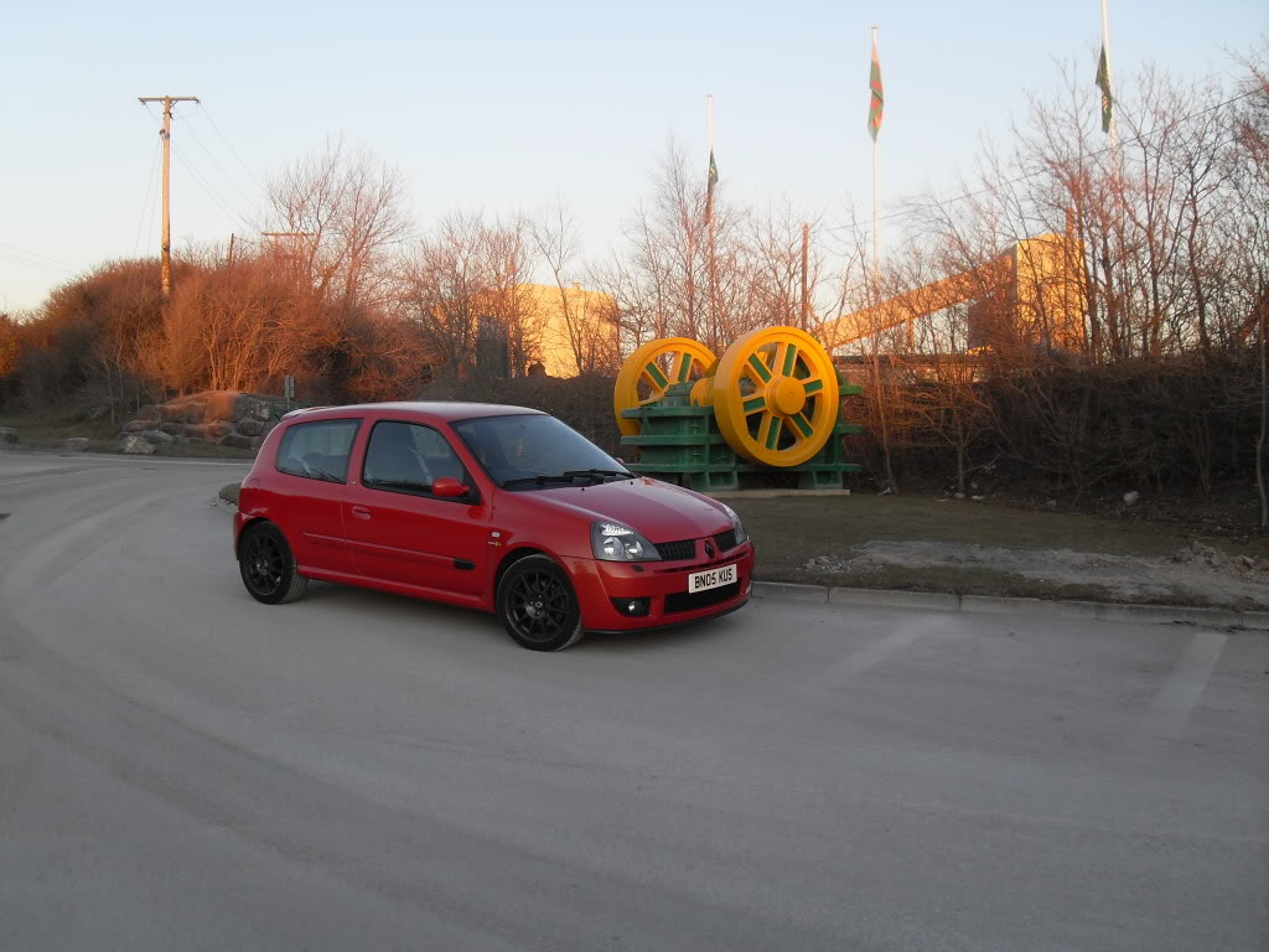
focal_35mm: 37
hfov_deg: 50.1
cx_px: 634
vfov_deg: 38.7
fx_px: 1356
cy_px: 476
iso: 80
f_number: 2.8
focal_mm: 6.3
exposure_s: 1/90
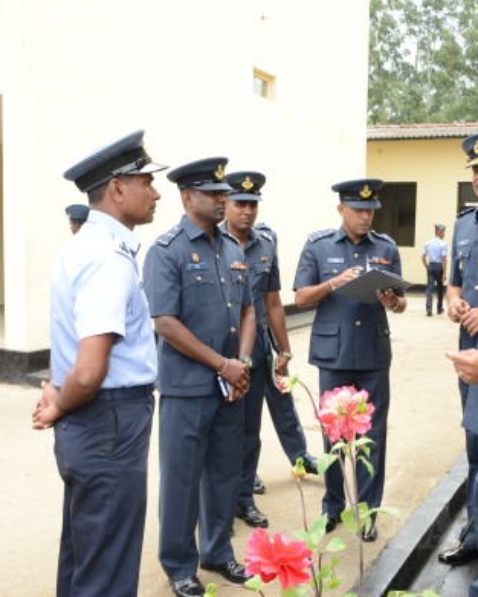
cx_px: 294
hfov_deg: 32.6
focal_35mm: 46
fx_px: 813
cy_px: 302
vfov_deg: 40.3
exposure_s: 1/200
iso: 800
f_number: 11
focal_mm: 32
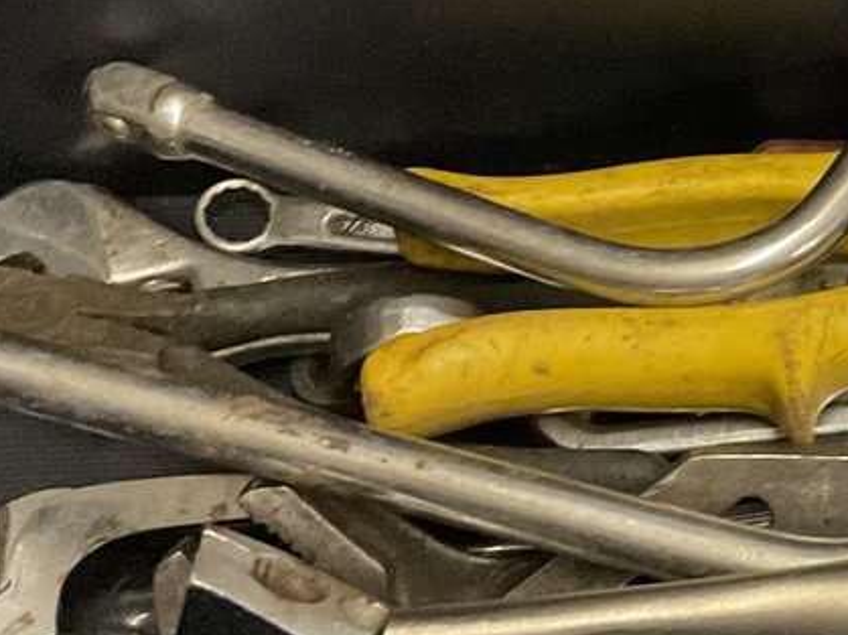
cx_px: 1070
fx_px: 2571
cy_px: 267
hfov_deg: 17.7
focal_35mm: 105
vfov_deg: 14.1
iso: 500
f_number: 1.8
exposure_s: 1/30
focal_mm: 3
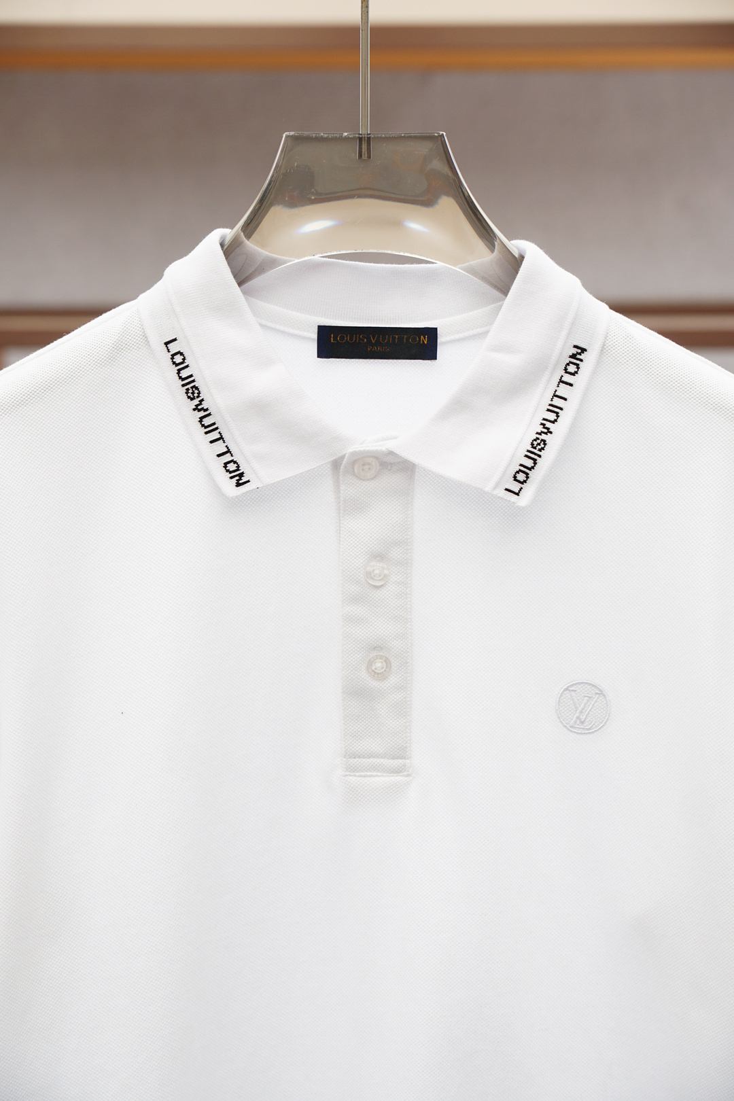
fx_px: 2156
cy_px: 550
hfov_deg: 19.3
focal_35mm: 70
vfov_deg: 28.6
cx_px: 367
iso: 250
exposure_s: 1/250
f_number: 4
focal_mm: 47
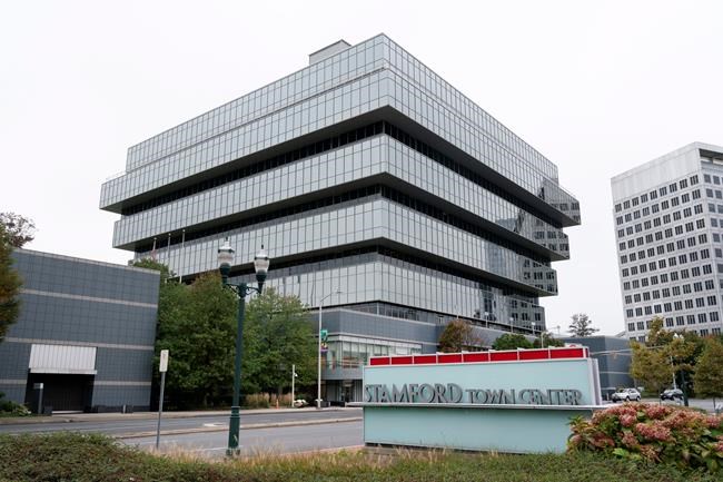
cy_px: 241
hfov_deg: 63.7
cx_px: 362
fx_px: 582
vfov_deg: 44.9
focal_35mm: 29
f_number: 8
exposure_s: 1/250
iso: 400
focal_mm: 29
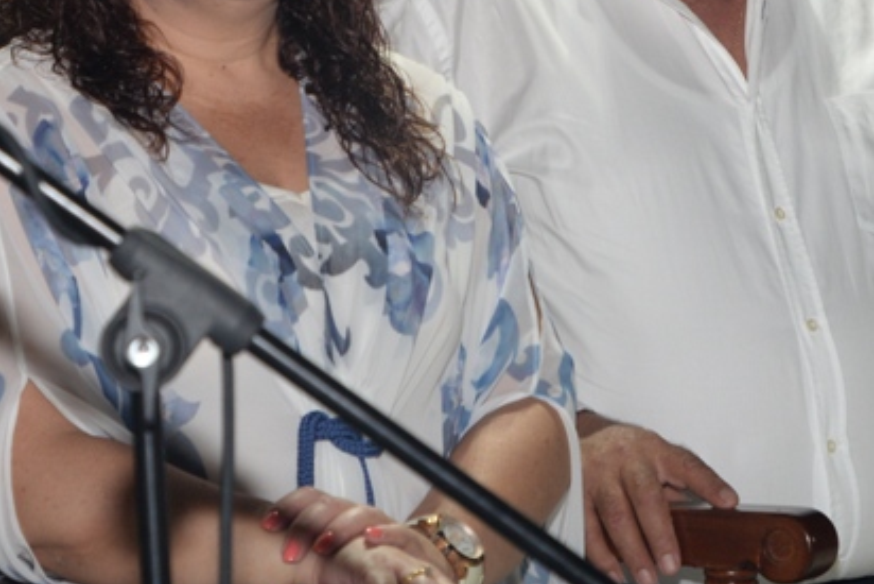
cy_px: 173
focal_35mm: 163
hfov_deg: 12.6
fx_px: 3958
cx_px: 590
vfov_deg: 8.4
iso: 1250
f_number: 7.1
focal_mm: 70
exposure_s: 1/80
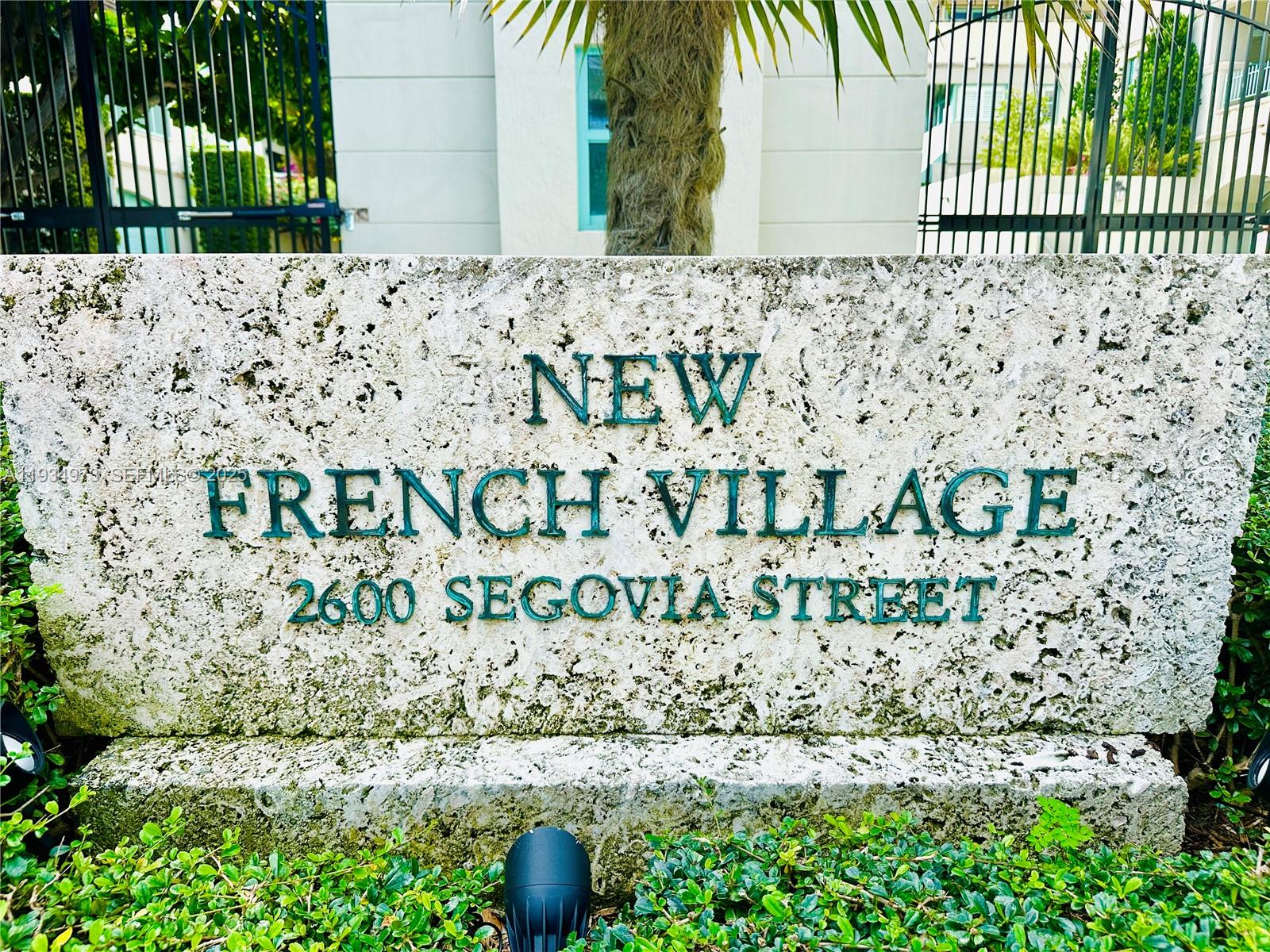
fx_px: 881
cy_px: 476
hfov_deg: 71.6
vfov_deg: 56.8
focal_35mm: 24
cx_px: 635
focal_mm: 6.86
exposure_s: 1/1227
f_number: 1.78
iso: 80
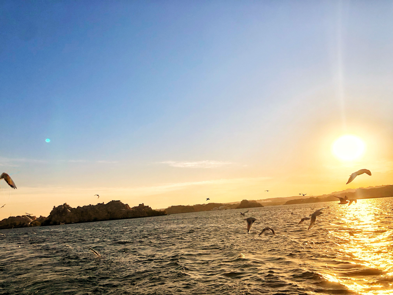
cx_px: 196
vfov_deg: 49.7
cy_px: 148
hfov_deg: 63.4
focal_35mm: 28
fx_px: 318
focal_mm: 4
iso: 20
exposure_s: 1/5348
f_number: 1.8
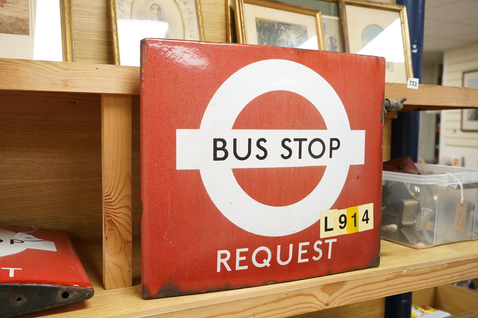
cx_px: 239
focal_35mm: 34
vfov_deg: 38.8
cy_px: 159
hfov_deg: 55.8
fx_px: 451
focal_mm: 34
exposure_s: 1/100
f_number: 6.3
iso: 2500
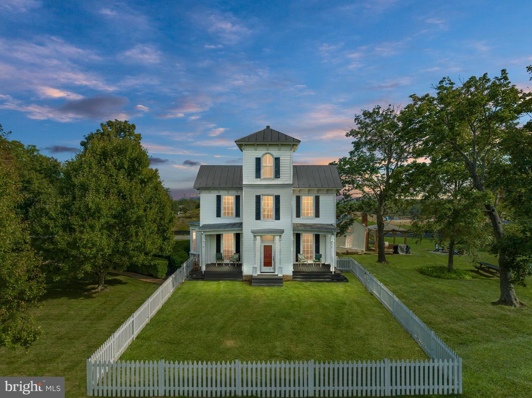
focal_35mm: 24
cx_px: 266
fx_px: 369
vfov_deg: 56.8
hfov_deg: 71.6
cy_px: 199
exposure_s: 1/200
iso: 100
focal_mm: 12.29
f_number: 4
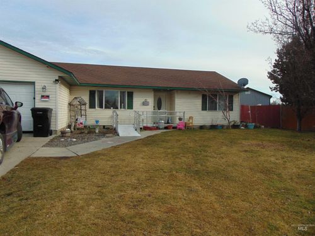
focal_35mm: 25
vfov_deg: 54.9
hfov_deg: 69.4
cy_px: 118
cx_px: 158
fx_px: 227
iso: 80
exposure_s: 1/640
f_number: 3
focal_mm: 4.5
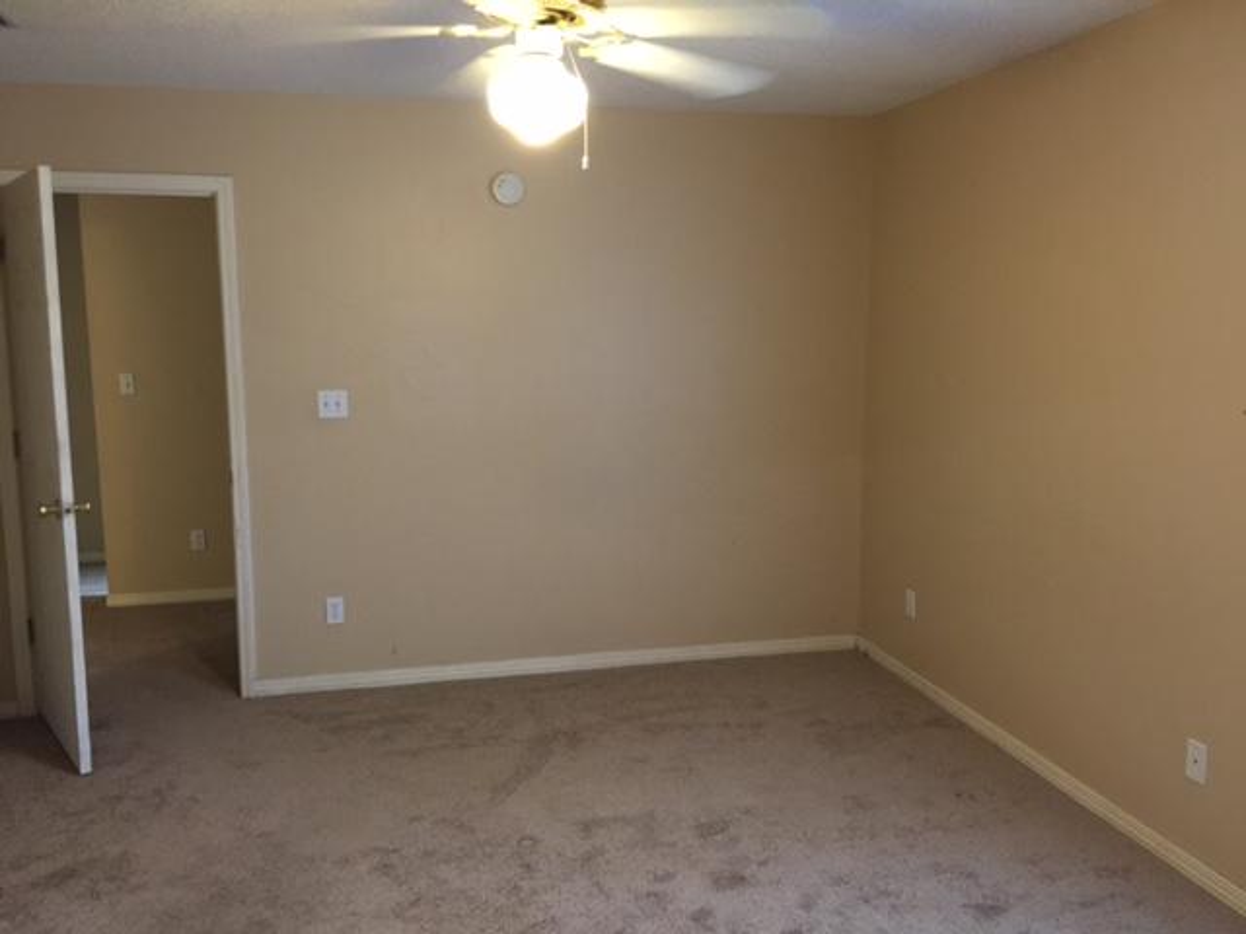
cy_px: 467
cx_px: 623
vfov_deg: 48.2
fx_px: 1044
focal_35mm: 29
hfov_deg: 61.7
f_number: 2.2
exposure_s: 1/15
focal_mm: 4.15
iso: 125
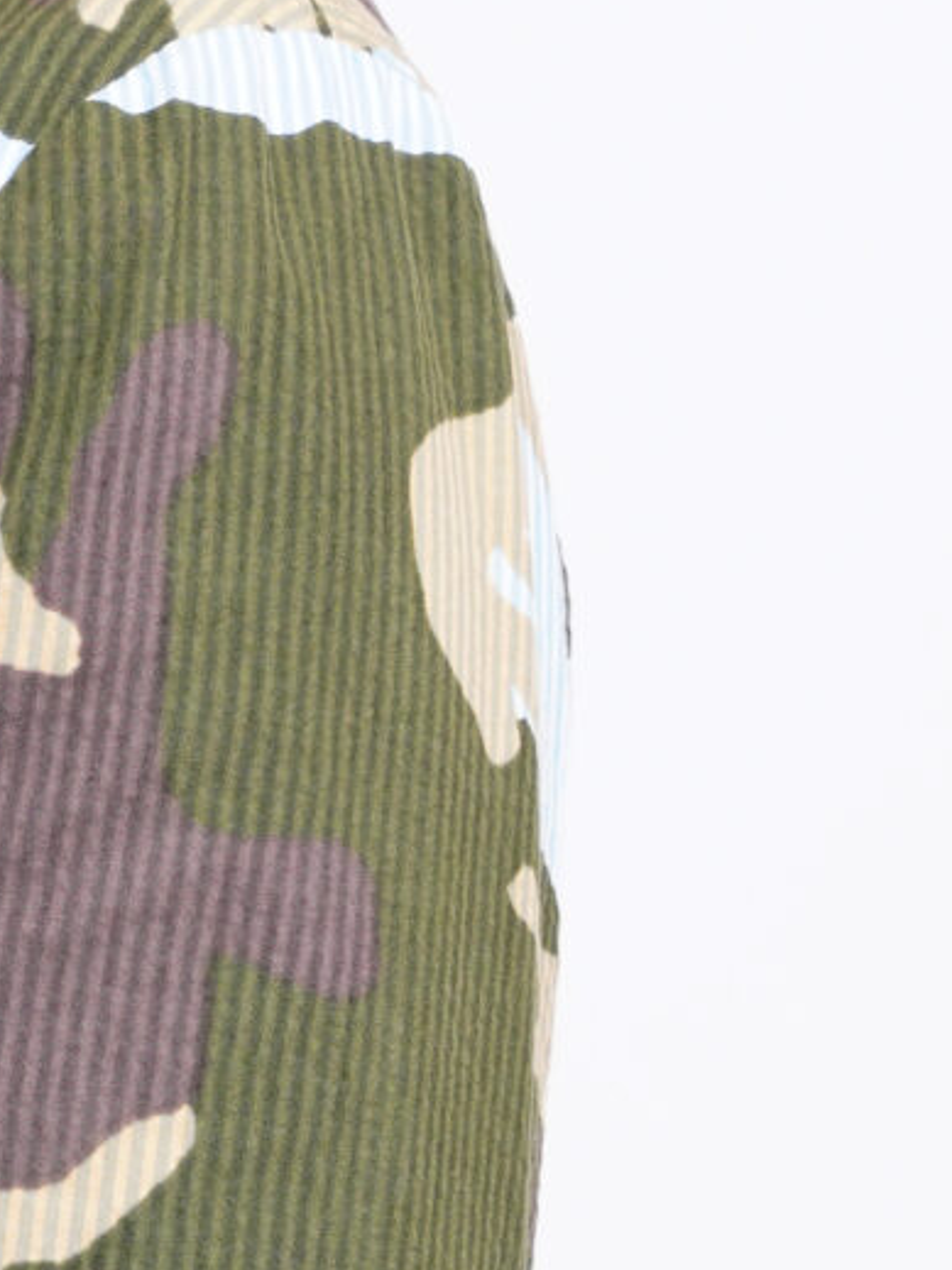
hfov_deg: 4.4
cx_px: -826
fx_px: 12179
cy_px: 396
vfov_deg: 6.0
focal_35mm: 332
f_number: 8
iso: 400
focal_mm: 70
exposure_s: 1/160
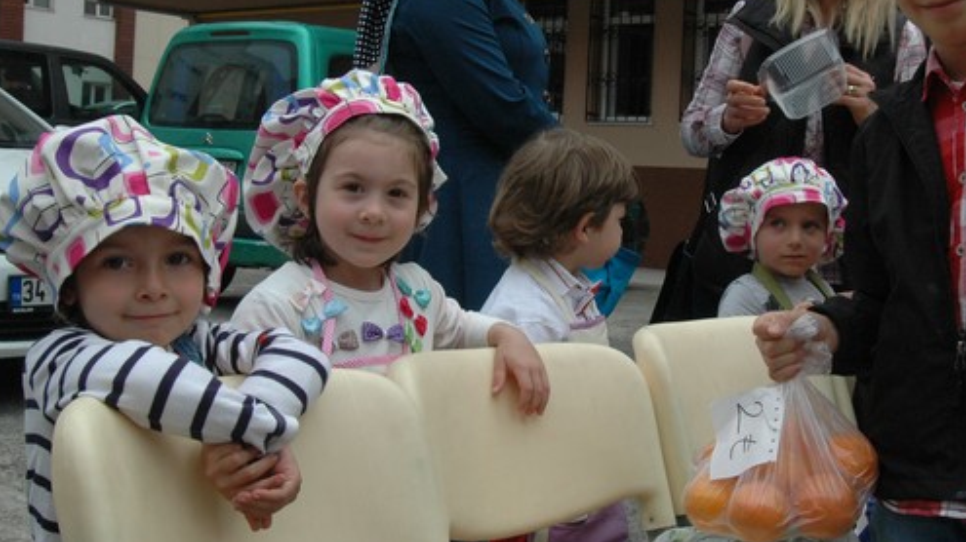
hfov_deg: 40.4
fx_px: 1306
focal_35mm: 51
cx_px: 585
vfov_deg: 23.4
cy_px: 223
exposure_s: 1/500
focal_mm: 24
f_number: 11
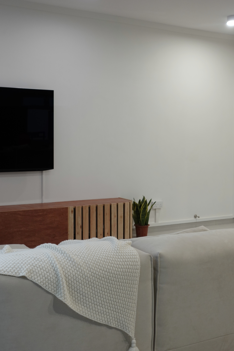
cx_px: 117
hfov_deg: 28.6
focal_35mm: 47
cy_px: 176
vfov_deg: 41.9
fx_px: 458
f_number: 2.8
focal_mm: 17.79
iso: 250
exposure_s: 1/50
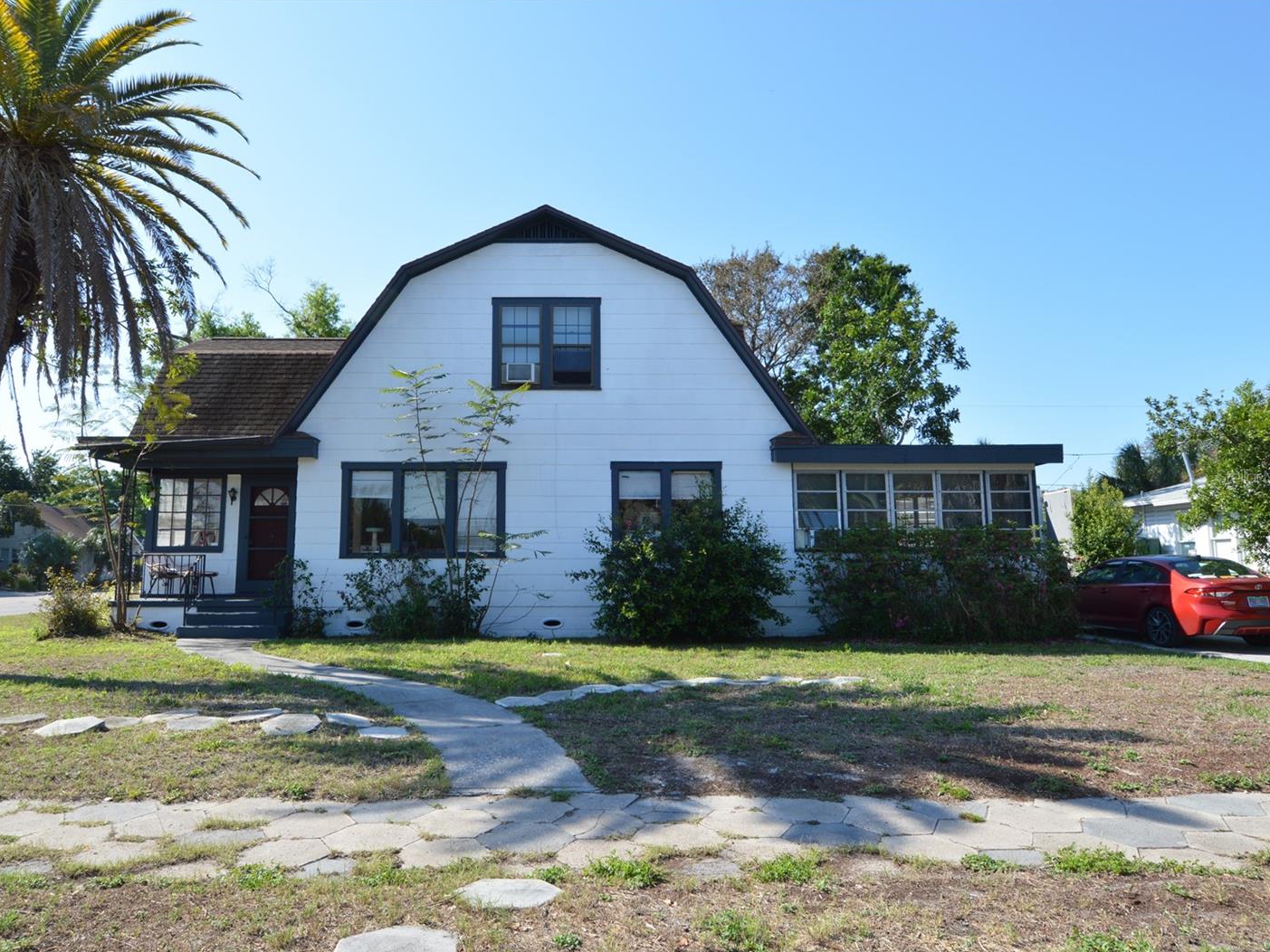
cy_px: 476
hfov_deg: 73.7
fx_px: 844
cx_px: 573
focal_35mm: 23
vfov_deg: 58.9
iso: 100
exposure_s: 1/125
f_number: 9
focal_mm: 14
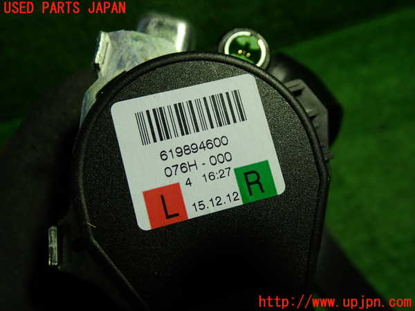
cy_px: 156
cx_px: 208
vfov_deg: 46.8
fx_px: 360
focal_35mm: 30
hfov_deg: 60.0
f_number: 2.3
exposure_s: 1/60
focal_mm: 5.4
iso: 160
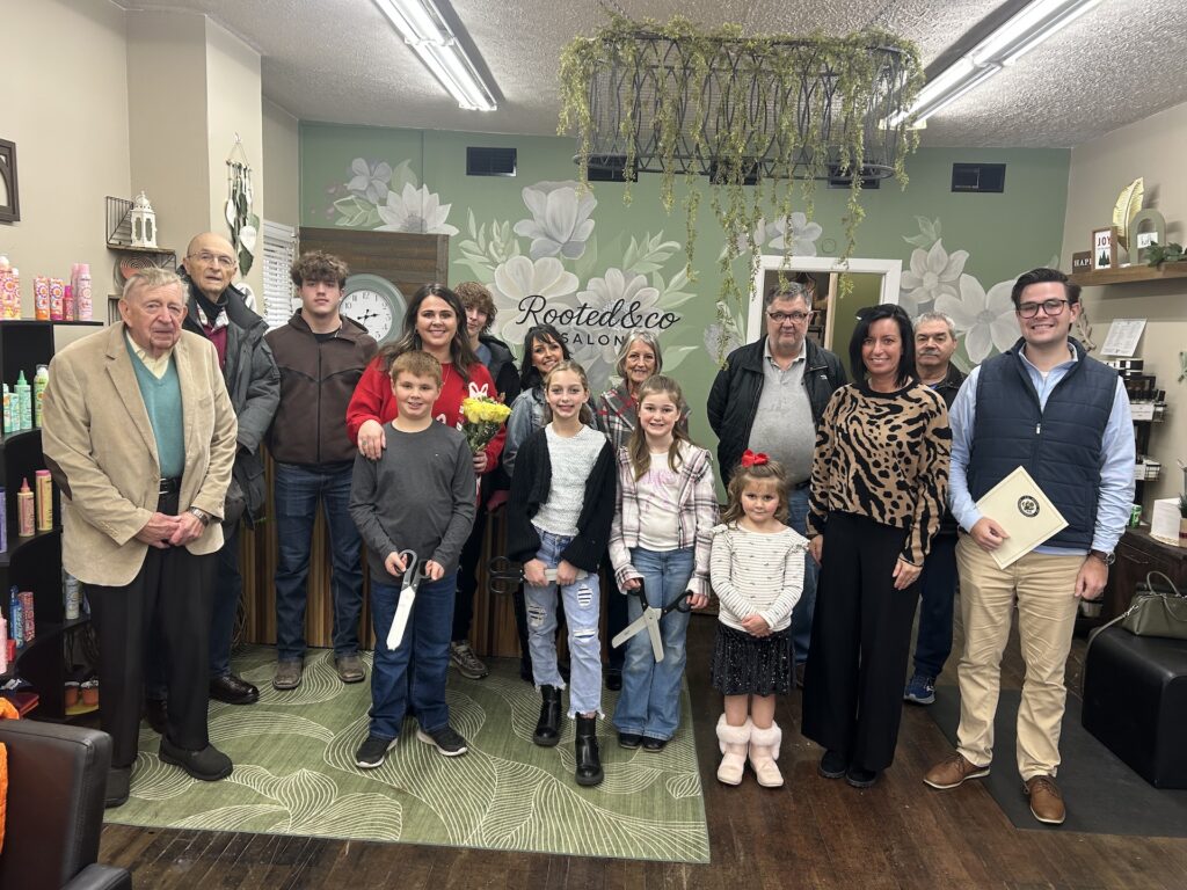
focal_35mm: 26
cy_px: 445
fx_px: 892
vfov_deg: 53.1
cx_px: 594
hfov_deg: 67.3
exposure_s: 1/60
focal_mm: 5.7
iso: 80
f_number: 1.5
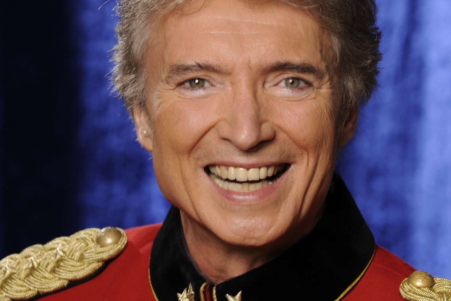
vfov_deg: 4.6
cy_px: 109
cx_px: 278
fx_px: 3720
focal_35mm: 297
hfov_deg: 6.9
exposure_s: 1/60
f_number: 7.1
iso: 100
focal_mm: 175
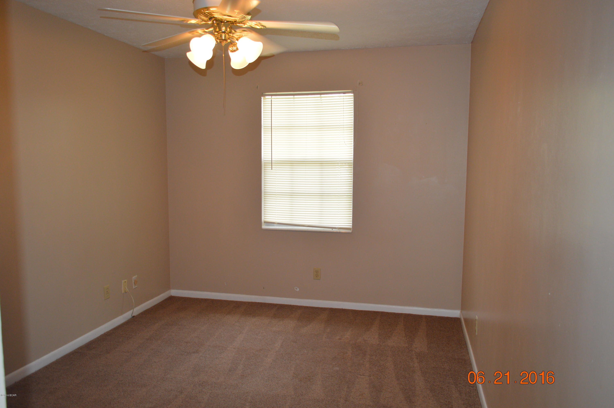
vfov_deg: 47.8
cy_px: 204
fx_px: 460
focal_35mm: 27
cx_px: 307
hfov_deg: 67.4
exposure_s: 1/60
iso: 500
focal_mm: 18
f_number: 3.5
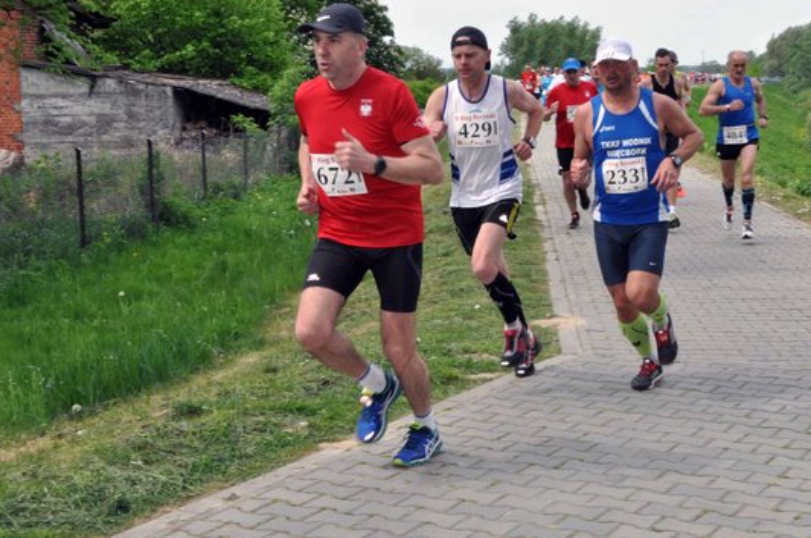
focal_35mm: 66
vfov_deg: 20.5
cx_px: 482
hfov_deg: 30.5
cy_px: 255
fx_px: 1485
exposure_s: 1/200
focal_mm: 36
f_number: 29
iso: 800
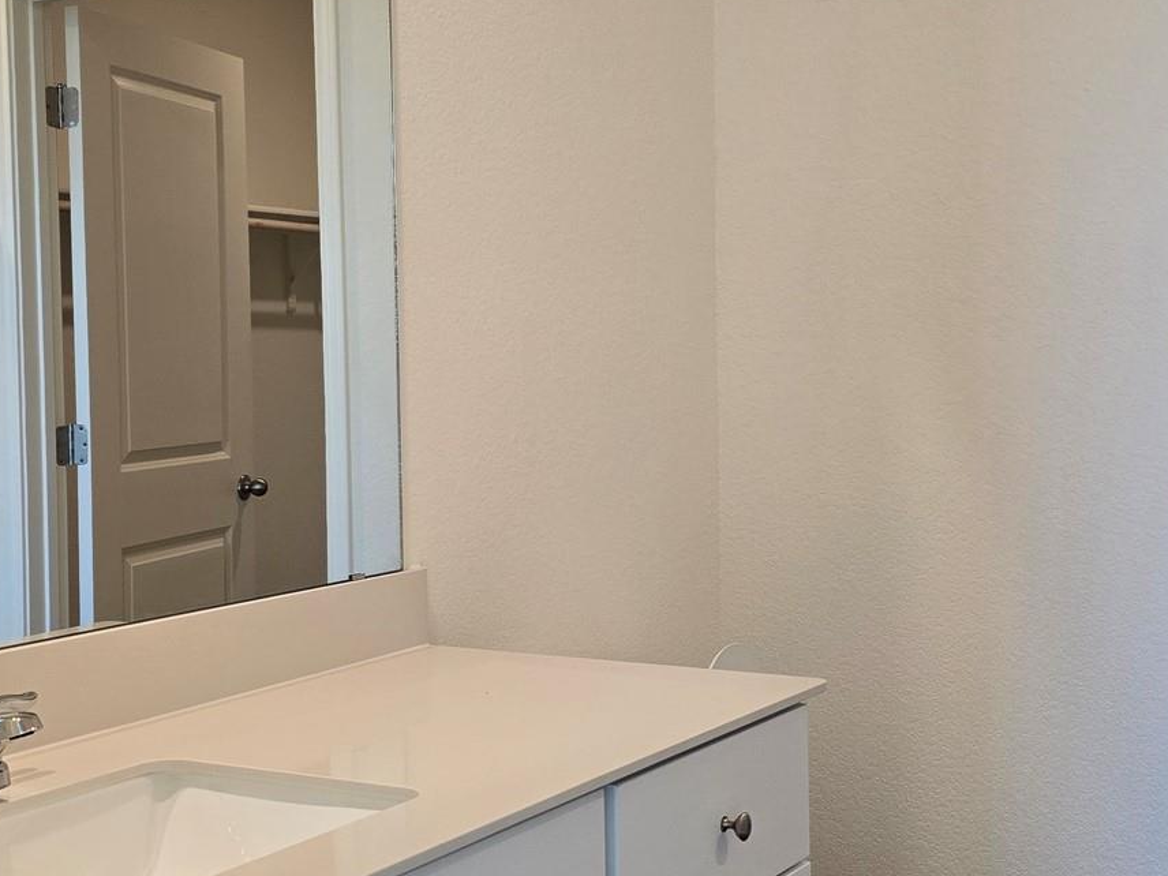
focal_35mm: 55
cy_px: 418
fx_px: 1856
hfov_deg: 34.9
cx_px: 525
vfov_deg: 26.6
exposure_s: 1/120
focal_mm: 6.3
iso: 160
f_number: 1.7
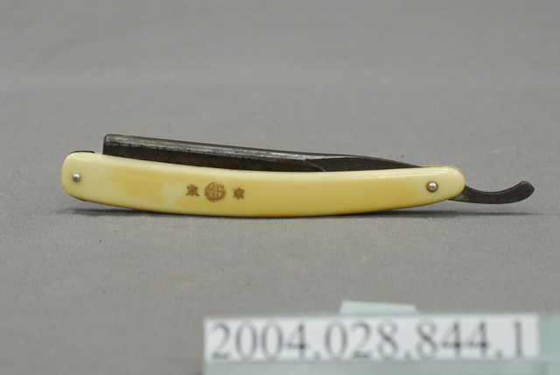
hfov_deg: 22.6
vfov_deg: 15.2
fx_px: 1401
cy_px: 188
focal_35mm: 90
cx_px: 280
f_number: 10
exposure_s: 1/13
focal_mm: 60
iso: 1000
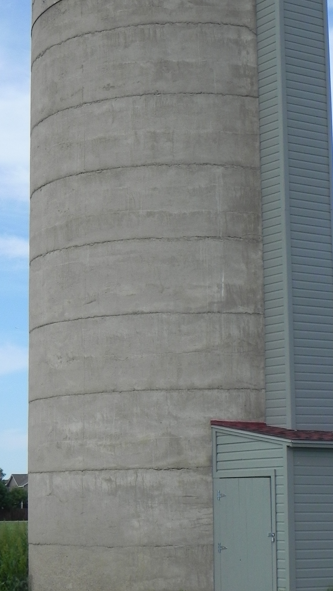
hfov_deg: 14.2
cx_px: 185
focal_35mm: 85
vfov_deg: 25.0
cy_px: 263
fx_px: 1334
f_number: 7.1
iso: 160
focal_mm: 9.2
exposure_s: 1/471
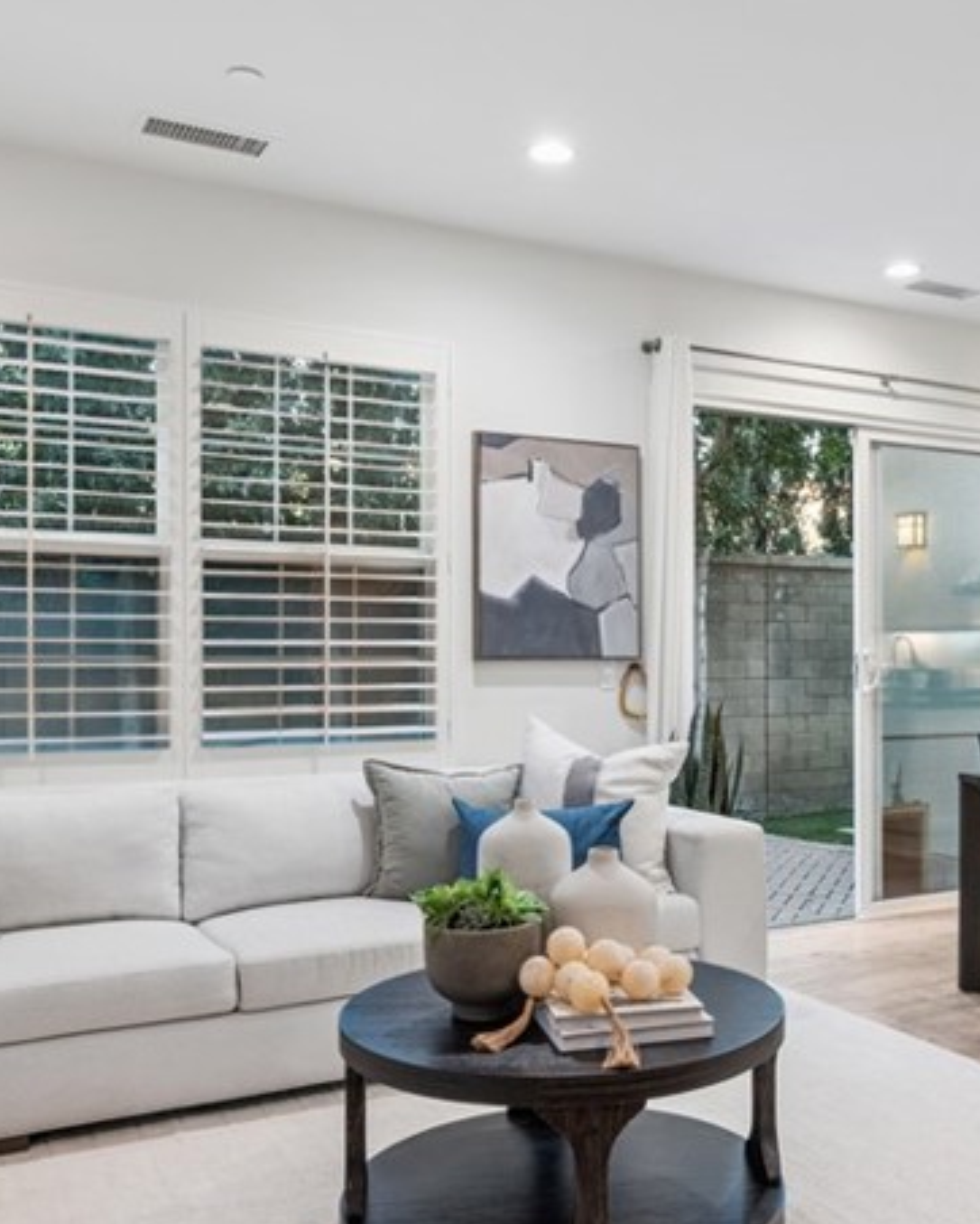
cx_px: 677
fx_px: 1232
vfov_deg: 52.8
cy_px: 657
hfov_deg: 42.6
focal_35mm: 34
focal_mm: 16
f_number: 9
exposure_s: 1/4
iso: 400
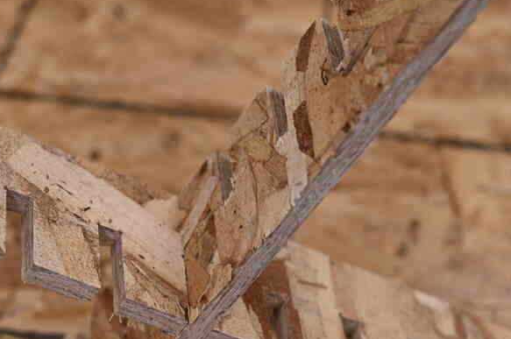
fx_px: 1460
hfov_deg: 19.8
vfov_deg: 13.2
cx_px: 273
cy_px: 203
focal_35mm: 103
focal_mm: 50
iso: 500
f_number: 2.8
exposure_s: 1/125
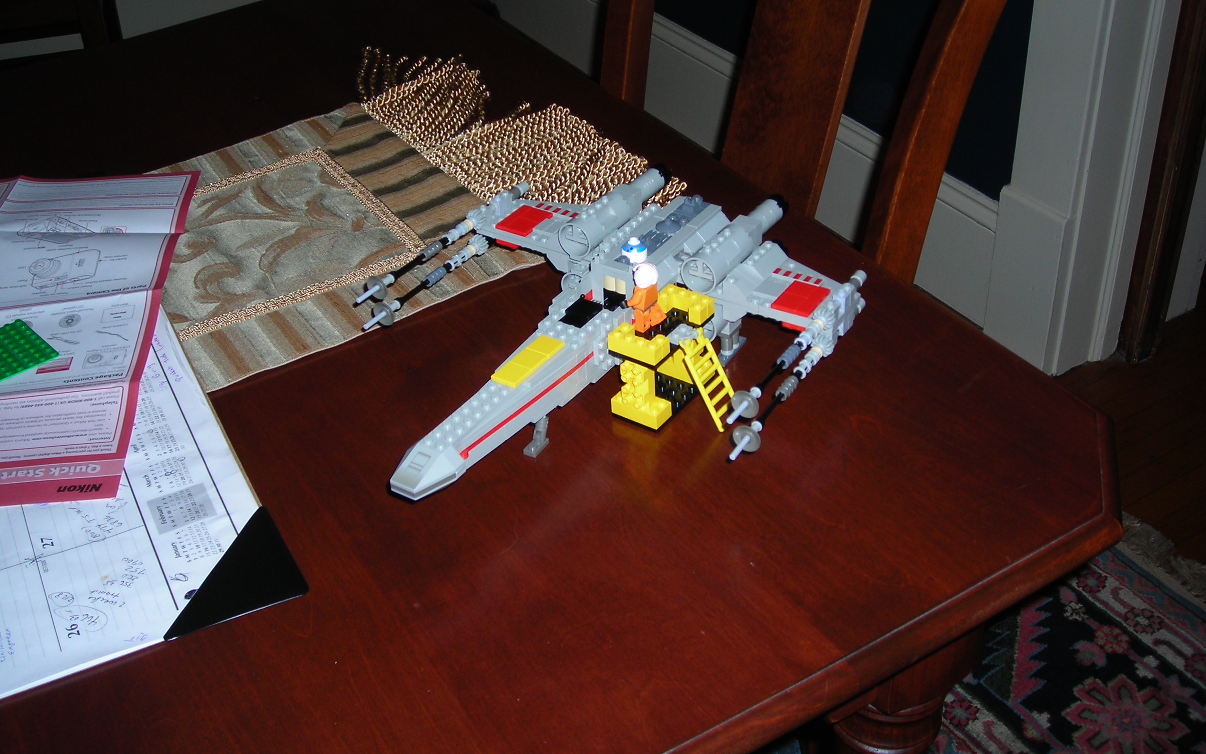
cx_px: 597
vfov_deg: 31.2
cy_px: 327
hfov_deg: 48.2
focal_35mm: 41
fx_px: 1348
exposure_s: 1/60.1
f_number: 3.2
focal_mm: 6.3
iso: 50
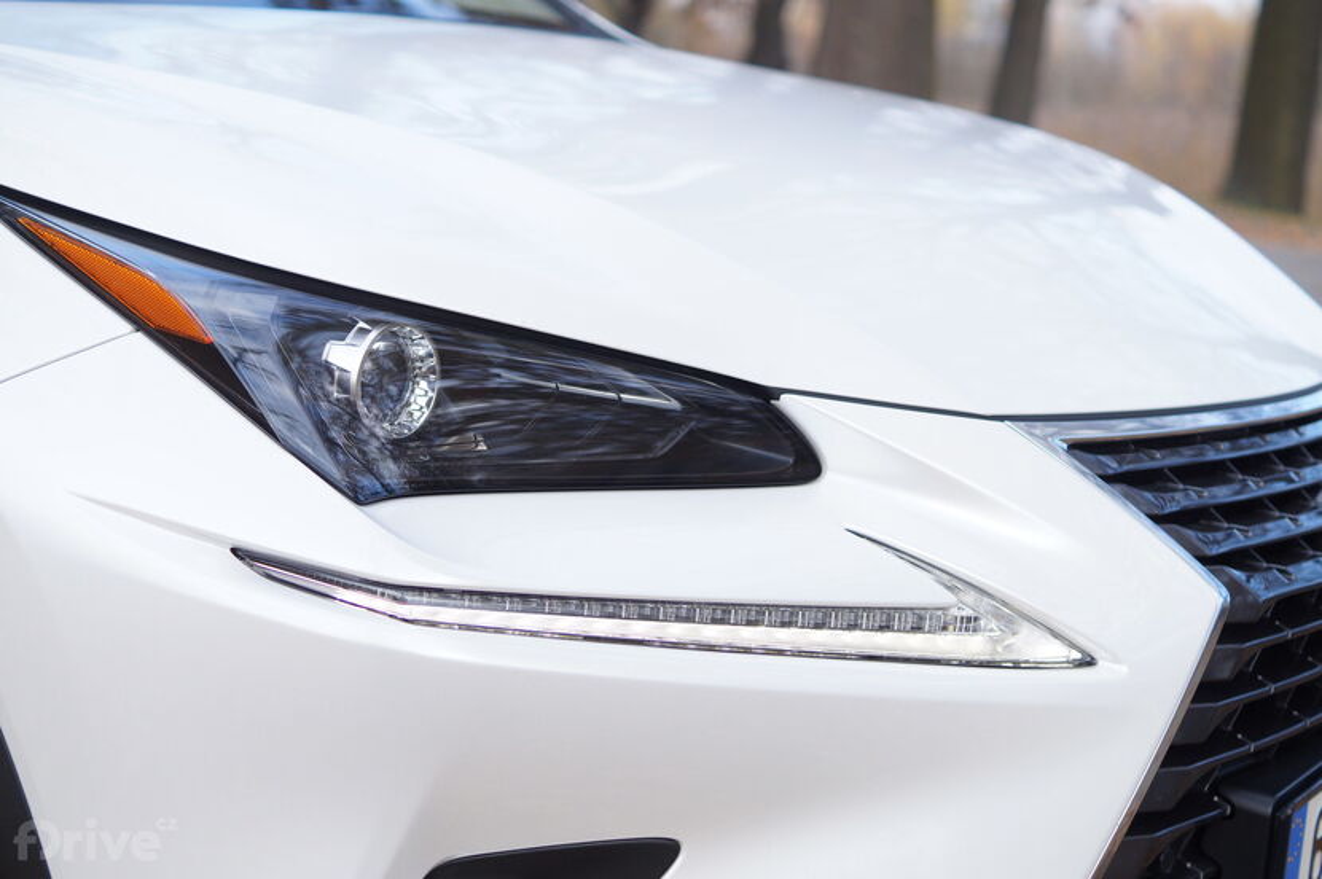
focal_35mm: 52
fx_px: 1926
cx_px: 661
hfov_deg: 37.9
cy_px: 440
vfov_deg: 25.7
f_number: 2.8
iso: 200
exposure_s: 1/500
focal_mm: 35
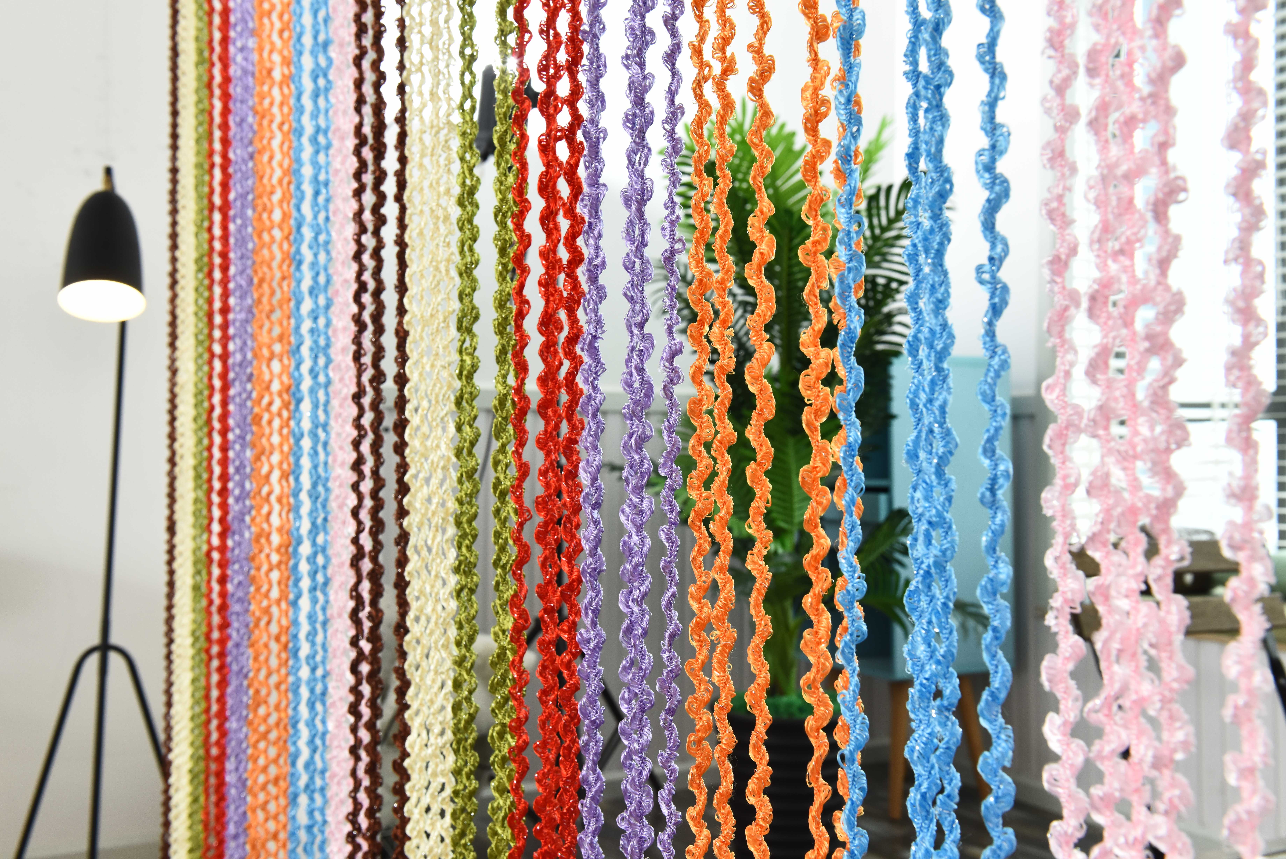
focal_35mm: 38
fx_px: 1358
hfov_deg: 50.7
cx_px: 643
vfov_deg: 35.1
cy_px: 430
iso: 800
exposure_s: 1/80
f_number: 8
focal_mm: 38
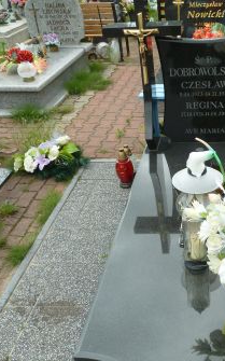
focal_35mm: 38
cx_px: 188
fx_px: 373
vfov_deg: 51.4
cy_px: 206
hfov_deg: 32.4
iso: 80
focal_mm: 4.1
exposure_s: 1/160
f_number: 4
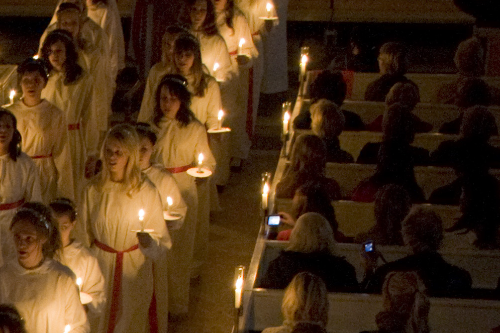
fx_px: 2152
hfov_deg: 12.4
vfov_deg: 8.4
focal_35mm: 155
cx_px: -334
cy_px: 641
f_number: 3.2
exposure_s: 1/20
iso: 1250
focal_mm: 24
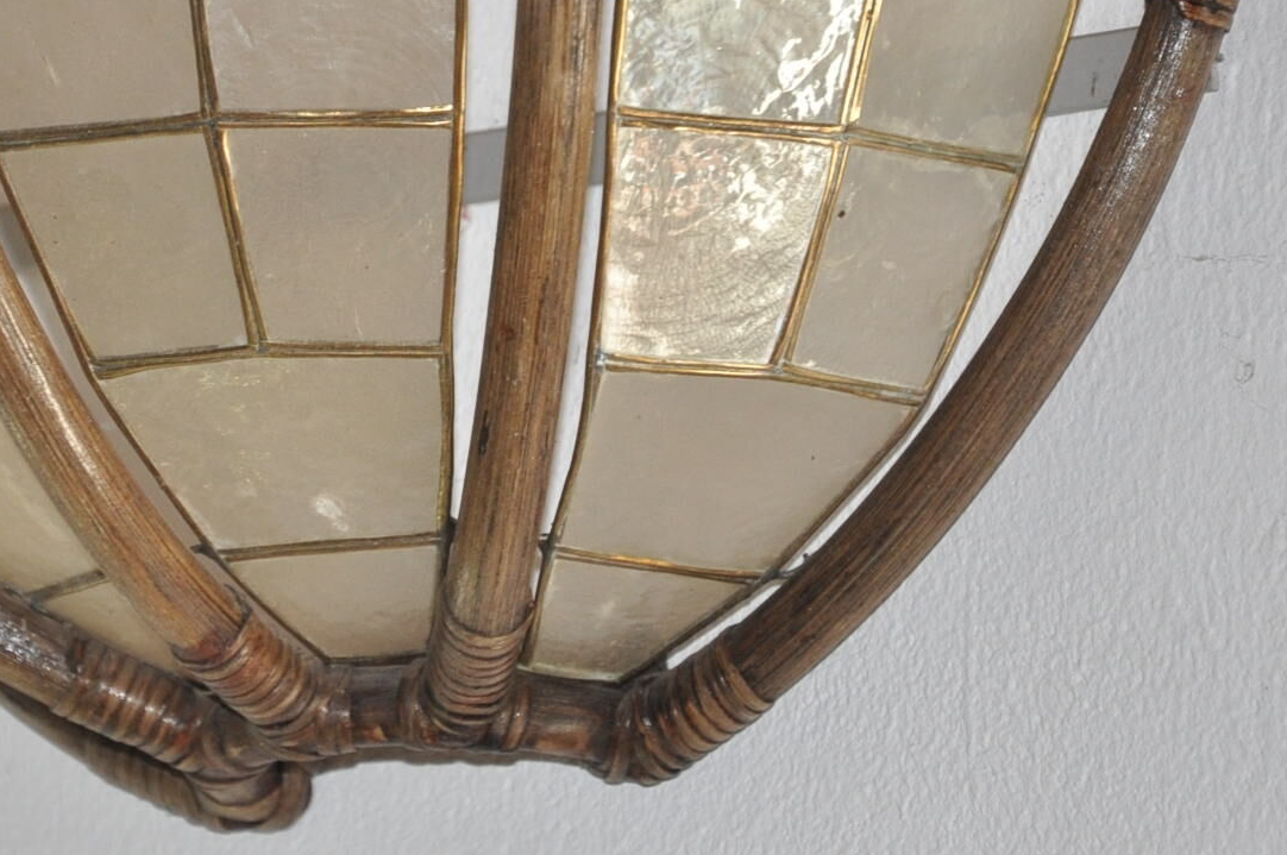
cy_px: 117
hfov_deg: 6.6
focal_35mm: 312
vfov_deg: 4.4
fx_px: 11142
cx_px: 335
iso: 800
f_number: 5.6
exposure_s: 1/60
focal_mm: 105
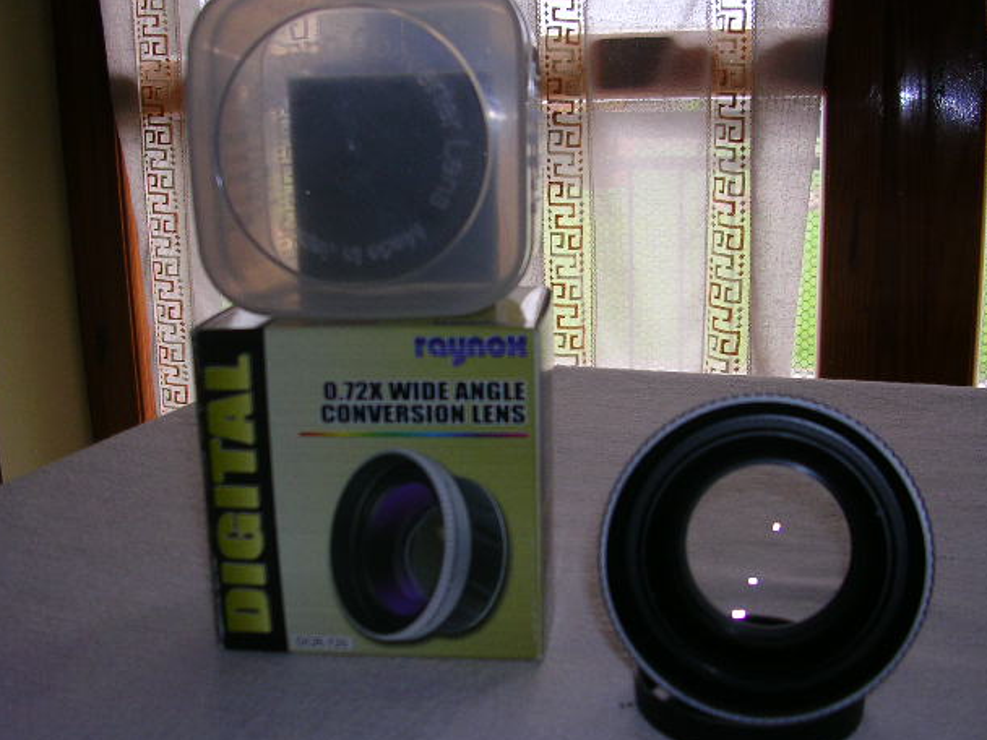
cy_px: 385
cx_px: 505
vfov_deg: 36.0
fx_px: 1141
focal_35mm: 40
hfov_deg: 46.8
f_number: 2.8
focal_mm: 5.8
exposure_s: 1/30
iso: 50
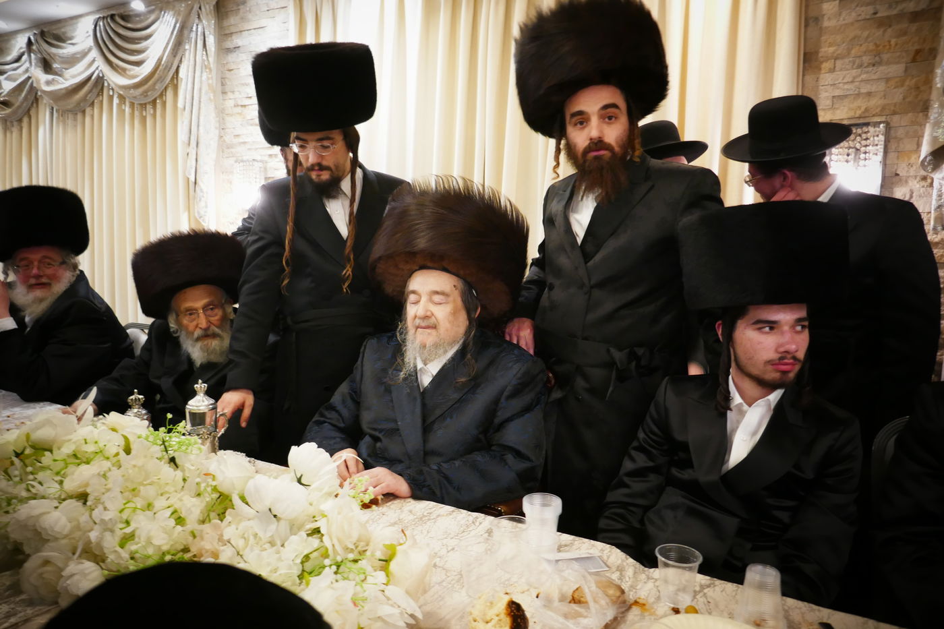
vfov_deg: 51.3
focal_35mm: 25
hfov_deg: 71.5
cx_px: 472
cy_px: 314
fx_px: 655
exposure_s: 1/60
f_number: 2.8
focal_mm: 9.1
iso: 800
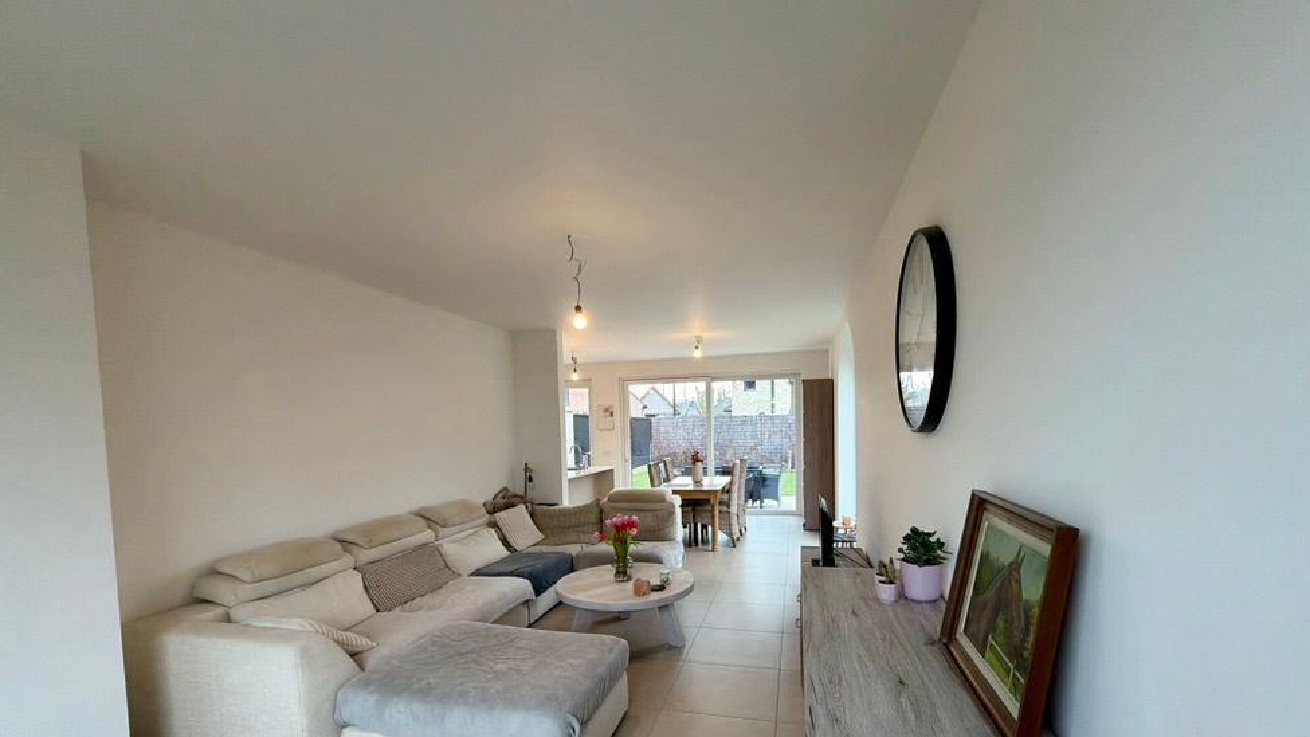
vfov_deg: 66.1
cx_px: 662
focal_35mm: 16
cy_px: 459
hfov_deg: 99.4
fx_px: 556
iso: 160
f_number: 2.2
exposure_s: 1/100
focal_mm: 2.22
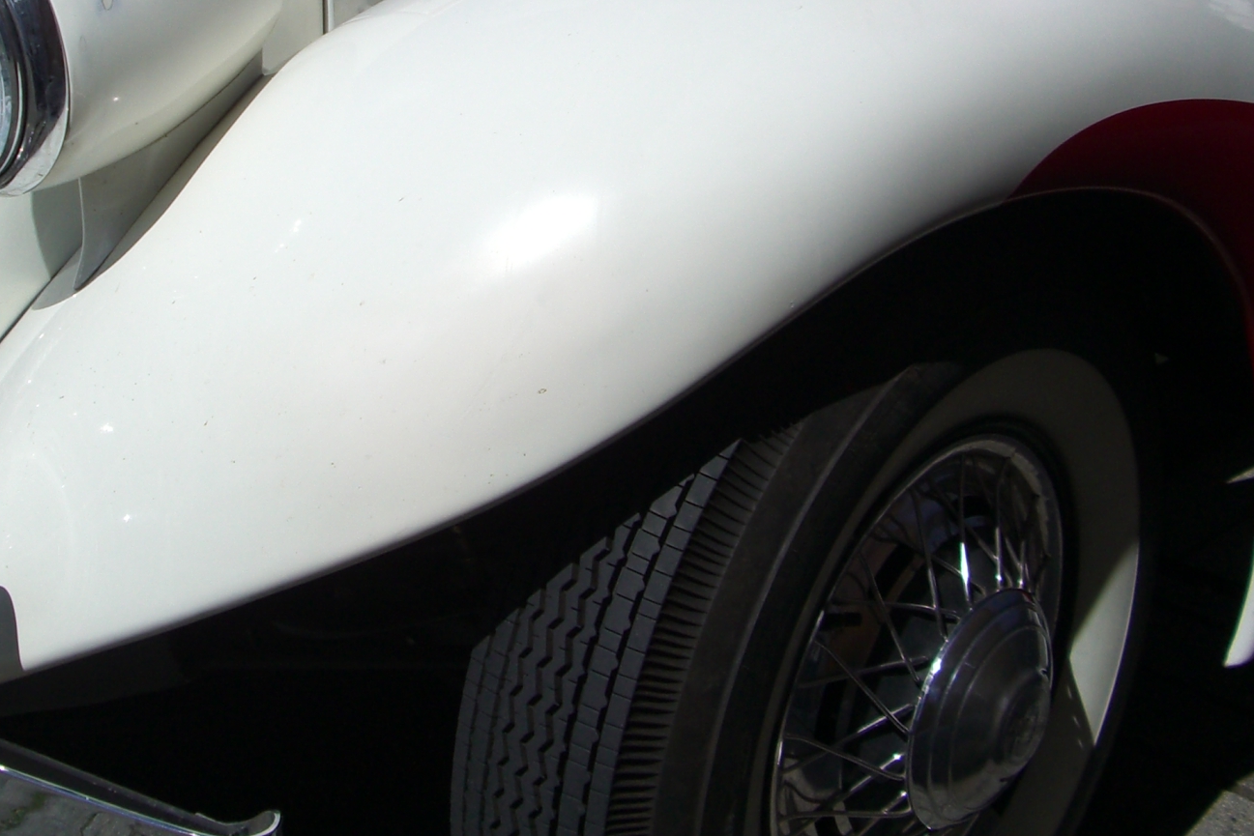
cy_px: 168
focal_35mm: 78
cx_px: 455
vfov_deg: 17.4
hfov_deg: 25.9
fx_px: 2717
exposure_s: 1/800
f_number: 5.6
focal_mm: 7.9
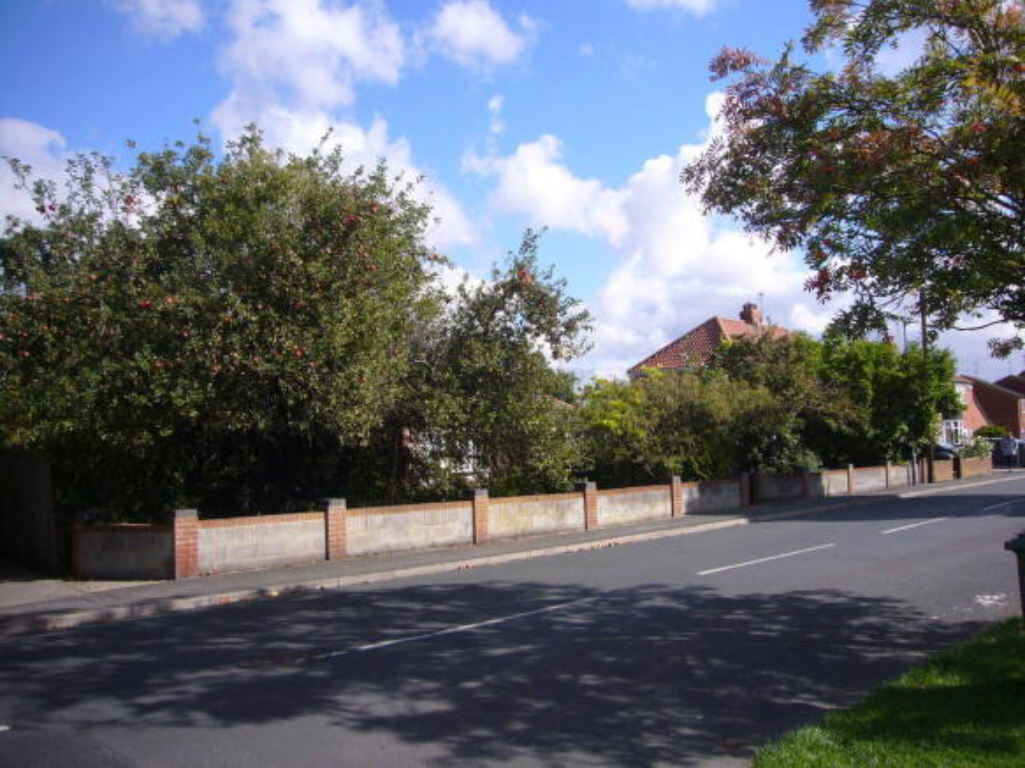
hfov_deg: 63.5
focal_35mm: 28
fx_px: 829
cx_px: 512
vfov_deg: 49.7
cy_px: 384
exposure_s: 1/320
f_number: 5.6
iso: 80
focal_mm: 4.6
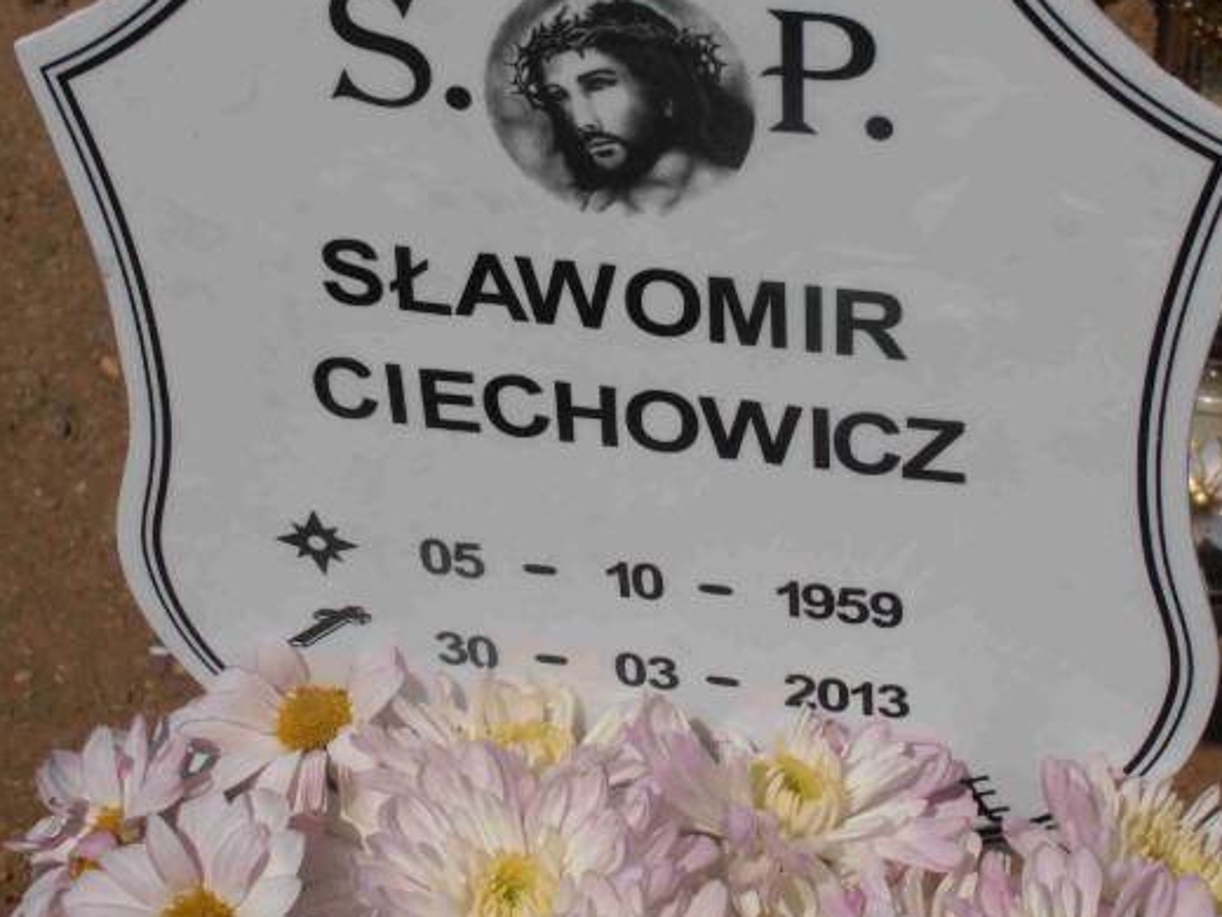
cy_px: 402
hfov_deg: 23.0
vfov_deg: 17.4
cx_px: 597
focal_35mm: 85
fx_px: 3001
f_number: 12
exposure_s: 1/640
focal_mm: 12.29
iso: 80
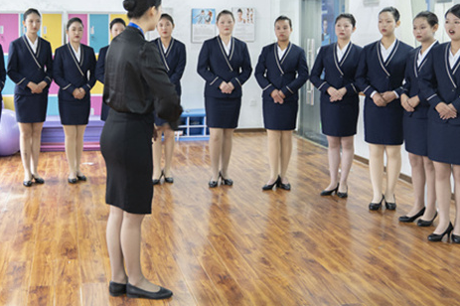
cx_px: 137
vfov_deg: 28.1
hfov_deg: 41.2
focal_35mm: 47
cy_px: 69
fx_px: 600
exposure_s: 1/40
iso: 640
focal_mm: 29
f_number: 2.8
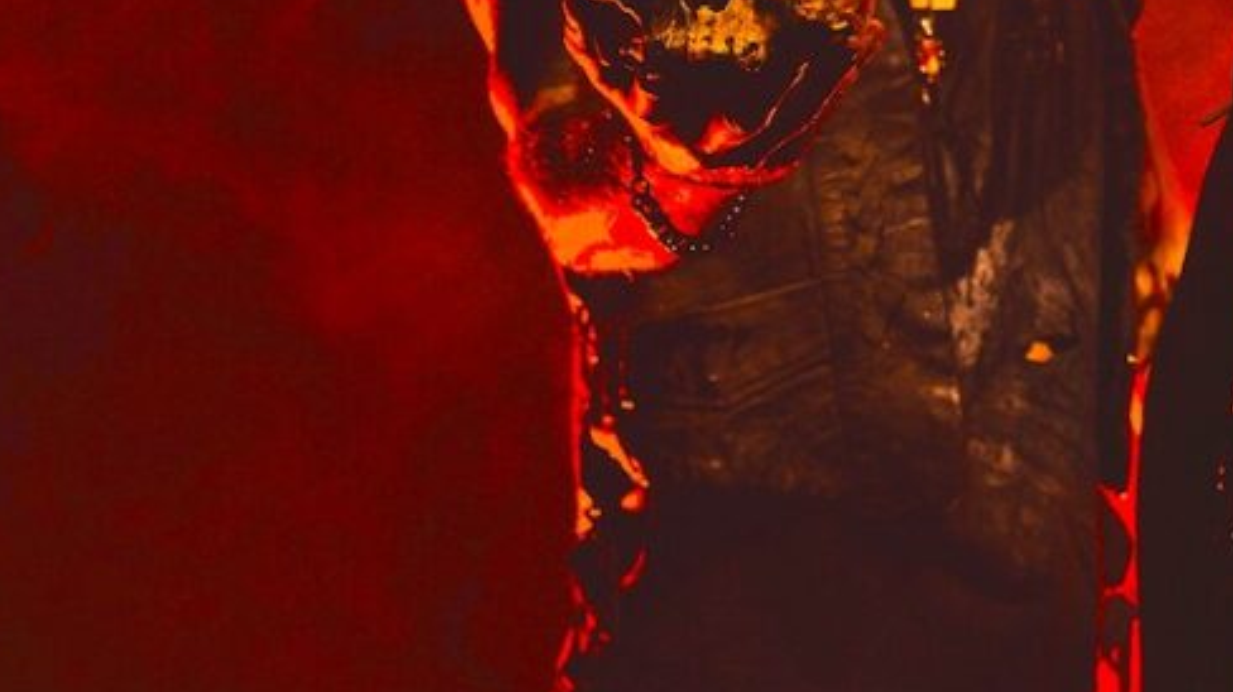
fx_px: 3873
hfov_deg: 17.3
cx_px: 1450
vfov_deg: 10.2
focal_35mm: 119
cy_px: 186
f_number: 5
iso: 800
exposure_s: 1/50
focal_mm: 47.2
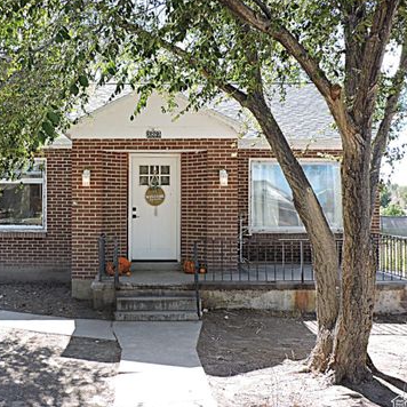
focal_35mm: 41
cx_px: 127
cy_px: 202
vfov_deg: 40.9
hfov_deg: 40.3
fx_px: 545
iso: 100
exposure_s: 1/200
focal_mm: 5.9
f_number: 3.2
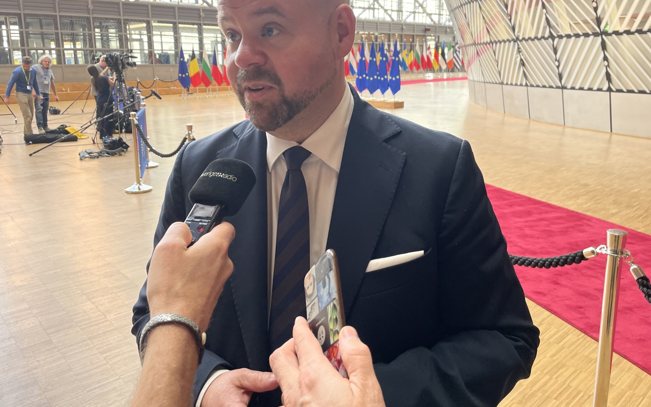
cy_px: 162
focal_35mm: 28
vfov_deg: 44.3
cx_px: 325
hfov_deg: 66.5
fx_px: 497
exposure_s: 1/120
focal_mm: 4.2
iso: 64
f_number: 1.6
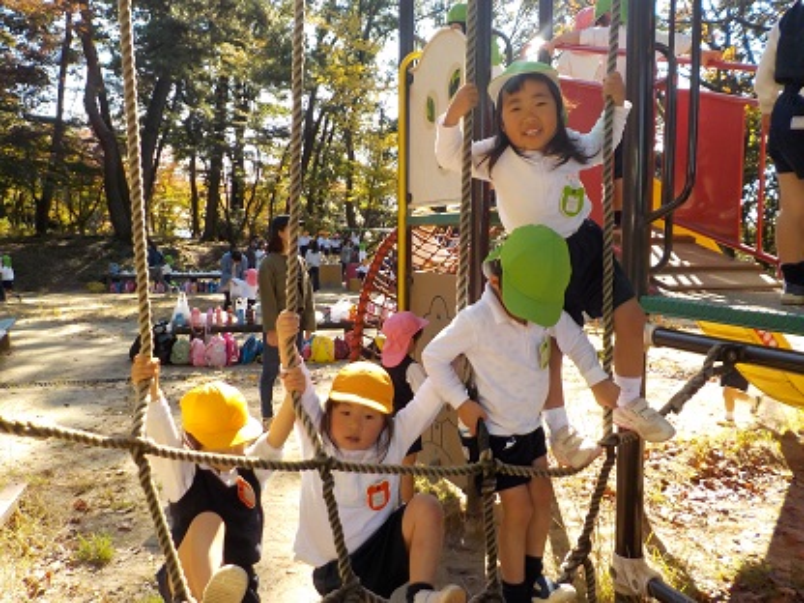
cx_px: 402
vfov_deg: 46.8
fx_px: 697
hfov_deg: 60.0
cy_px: 302
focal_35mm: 30
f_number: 3.3
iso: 125
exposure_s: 1/250
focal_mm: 4.1
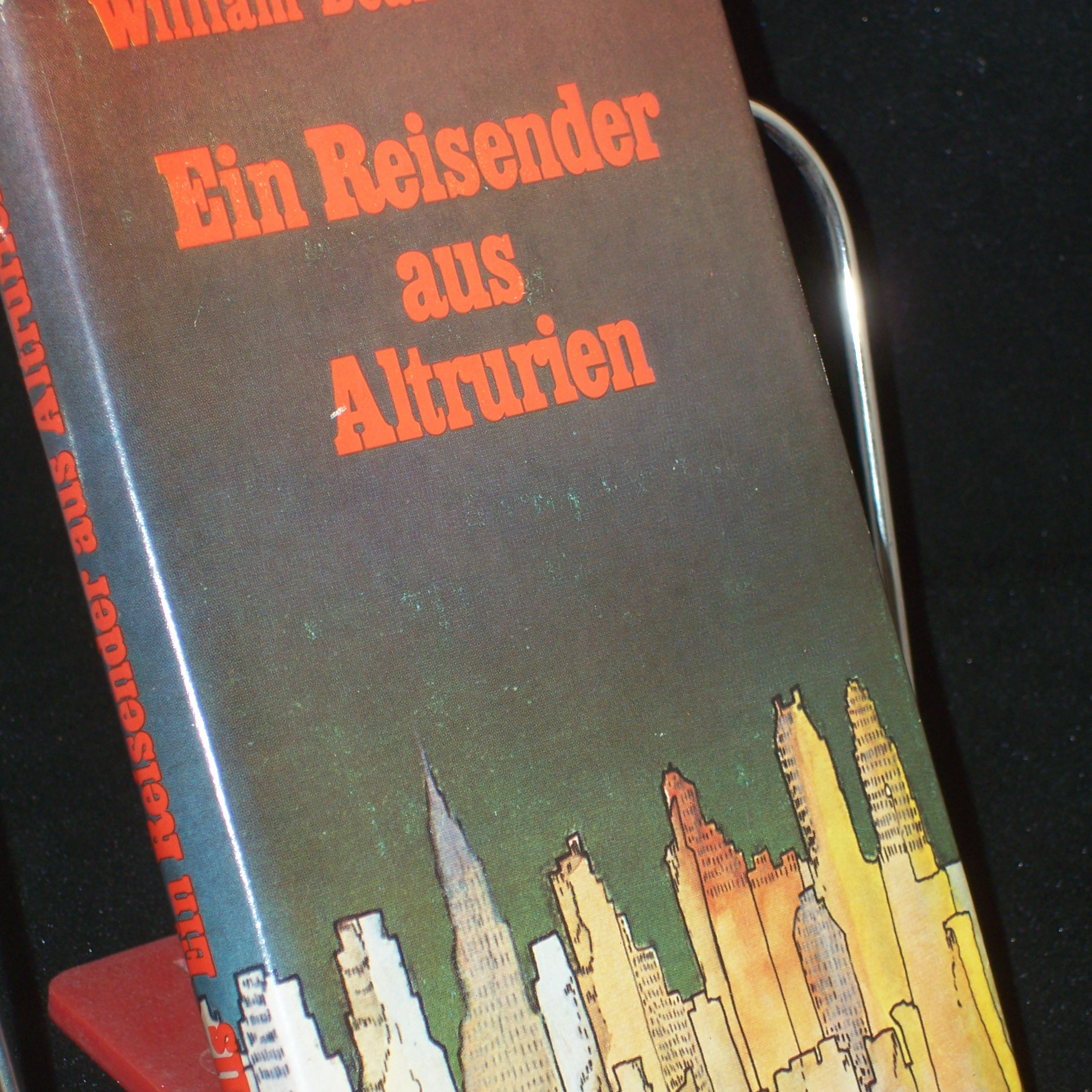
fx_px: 4319
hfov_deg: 14.4
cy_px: 567
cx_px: 545
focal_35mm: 121
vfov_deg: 14.4
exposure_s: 1/100
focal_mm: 16.8
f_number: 4.6
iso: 80
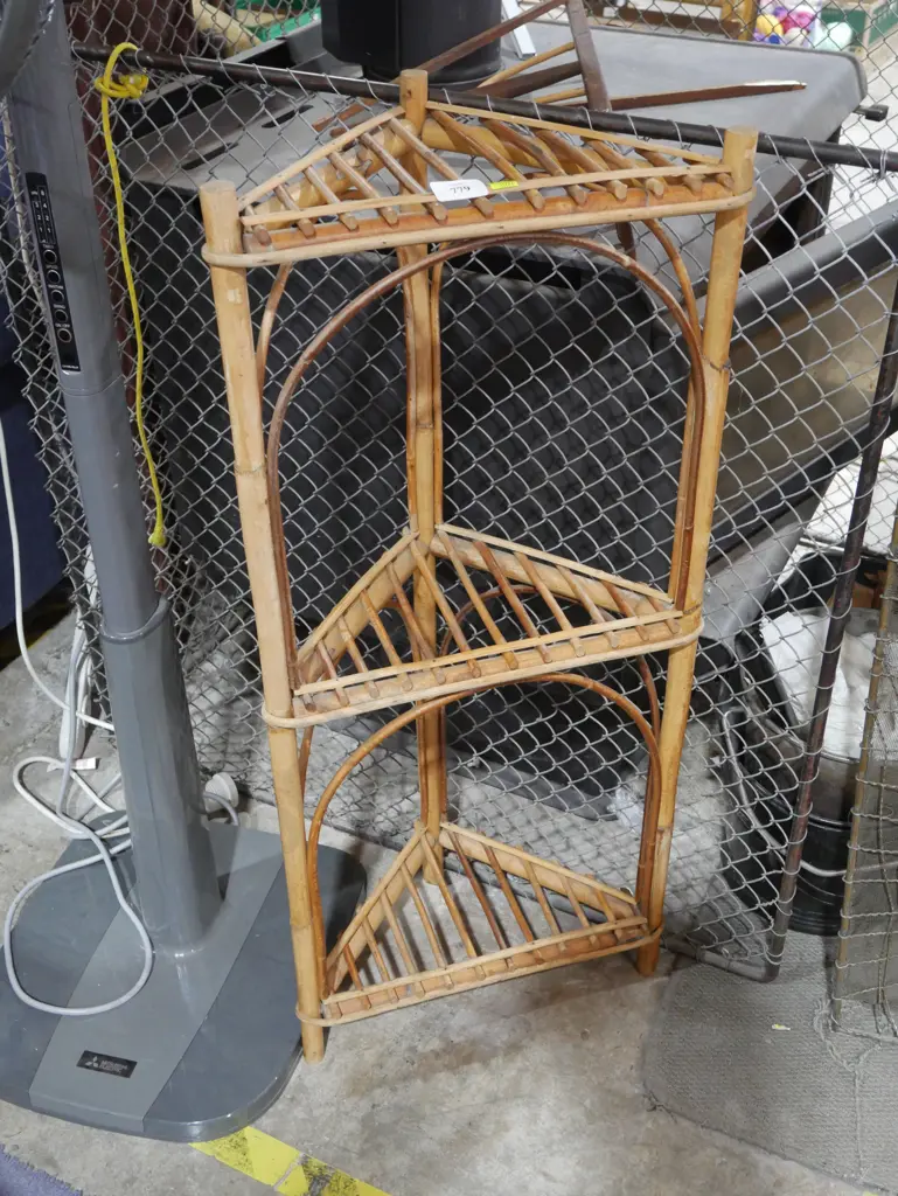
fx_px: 1382
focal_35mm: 40
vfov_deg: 46.8
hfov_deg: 36.0
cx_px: 449
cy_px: 598
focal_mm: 20
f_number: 5
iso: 2000
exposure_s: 1/60
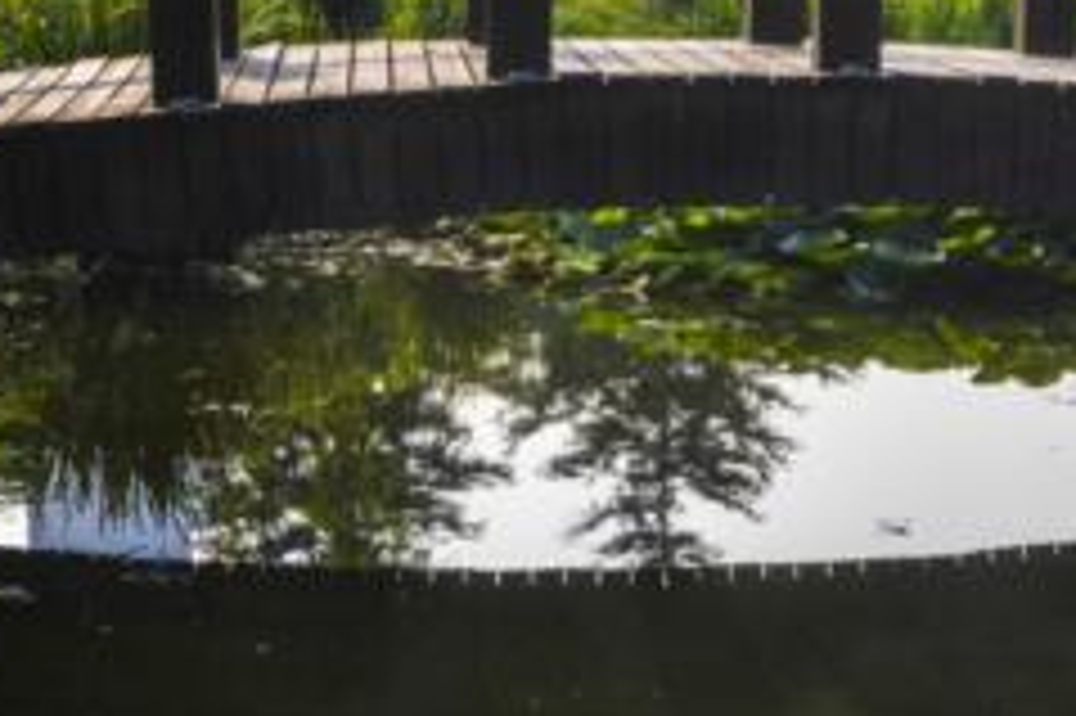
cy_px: 333
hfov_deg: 18.7
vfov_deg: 12.5
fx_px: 3256
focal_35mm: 109
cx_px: 770
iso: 1600
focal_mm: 52
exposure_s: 1/250
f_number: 25
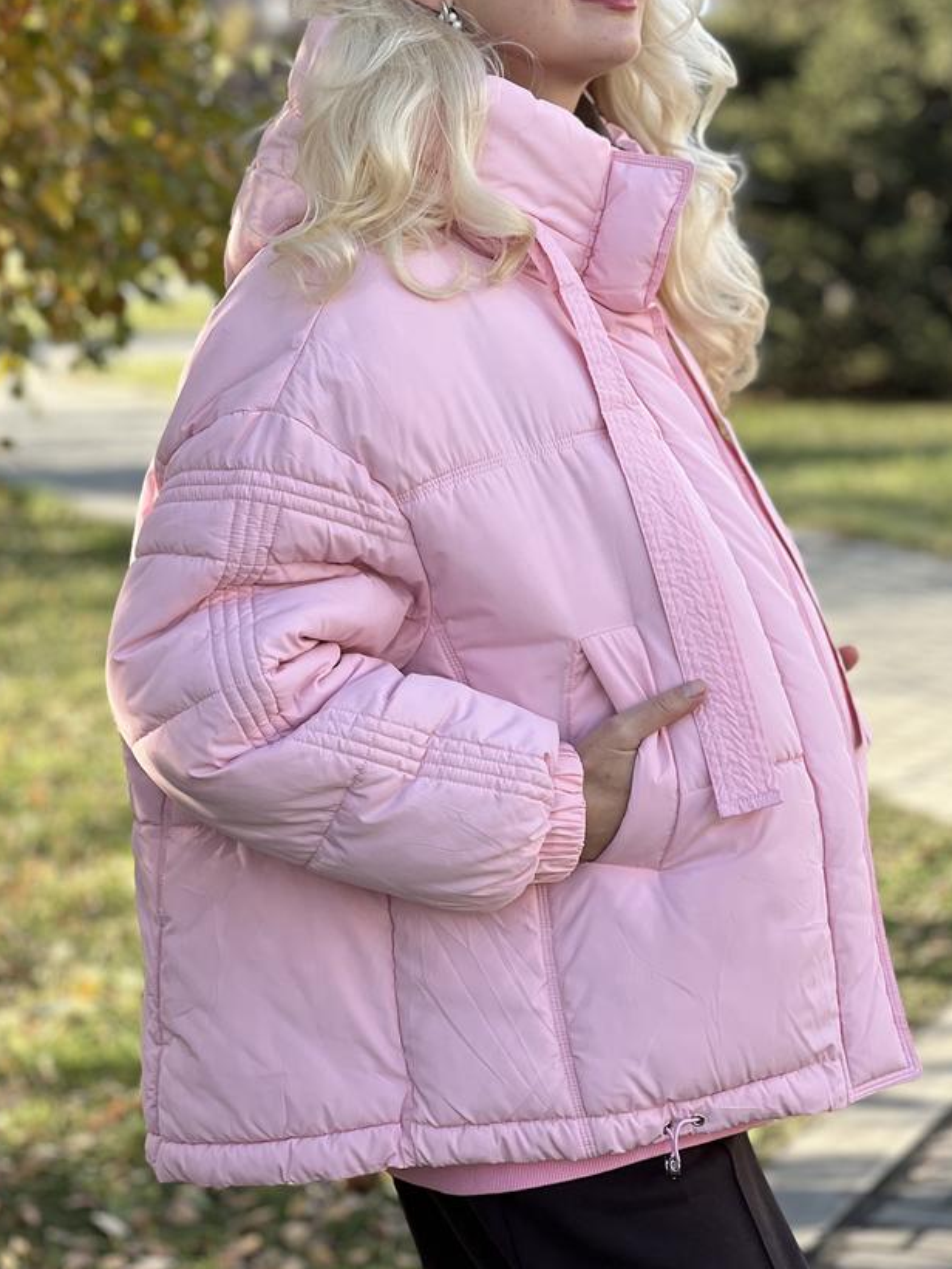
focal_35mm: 96
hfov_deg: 15.4
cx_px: 576
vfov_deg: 20.4
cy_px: 490
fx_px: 3519
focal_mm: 9
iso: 25
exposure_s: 1/159
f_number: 2.8
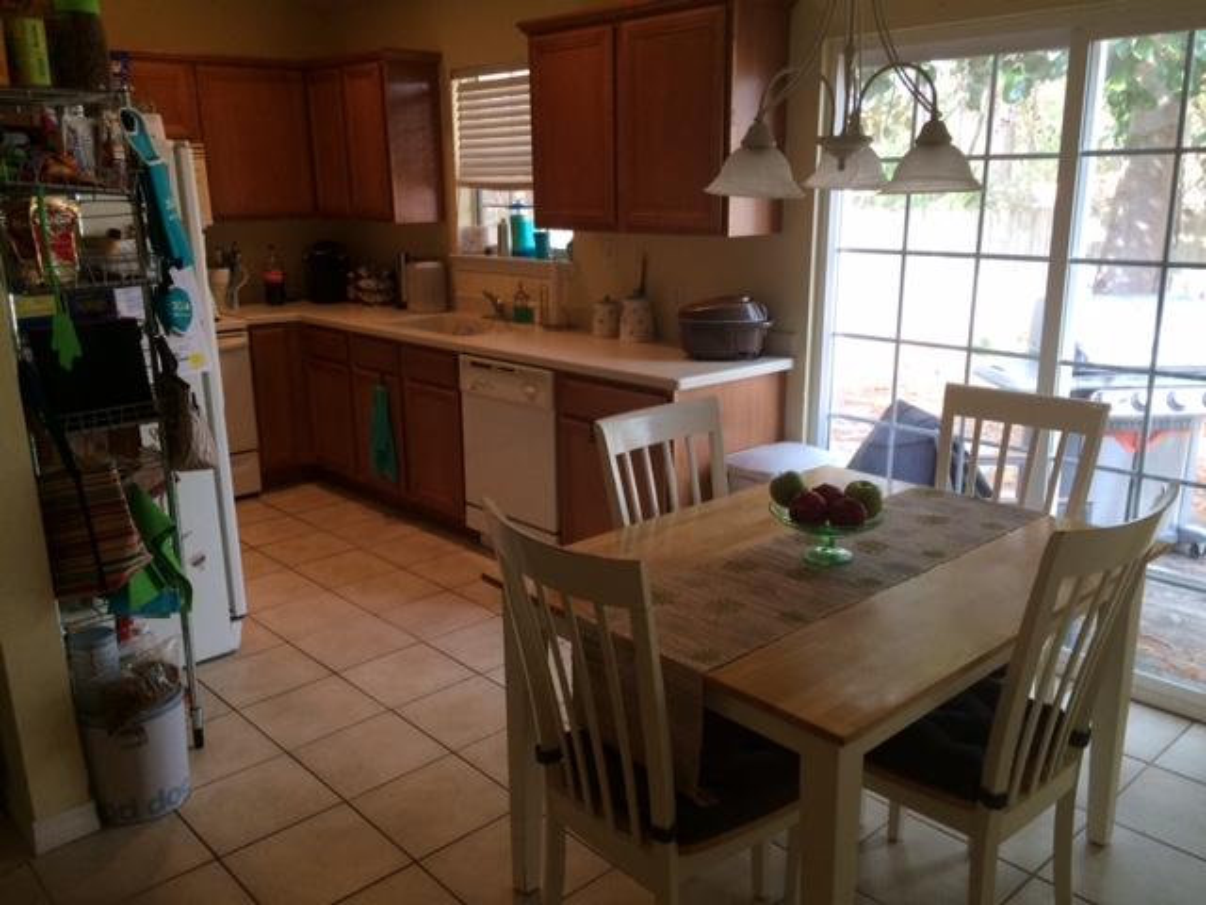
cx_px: 603
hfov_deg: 61.7
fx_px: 1010
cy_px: 452
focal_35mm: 29
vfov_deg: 48.2
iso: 50
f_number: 2.2
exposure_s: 1/30
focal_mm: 4.15
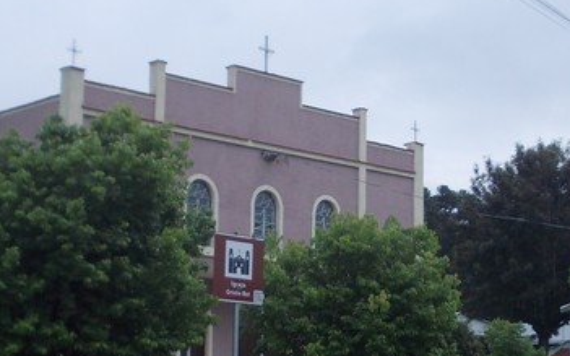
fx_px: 1366
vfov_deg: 14.8
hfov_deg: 23.5
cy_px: 249
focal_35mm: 88
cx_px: 323
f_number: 6.2
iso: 80
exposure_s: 1/400
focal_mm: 5.3
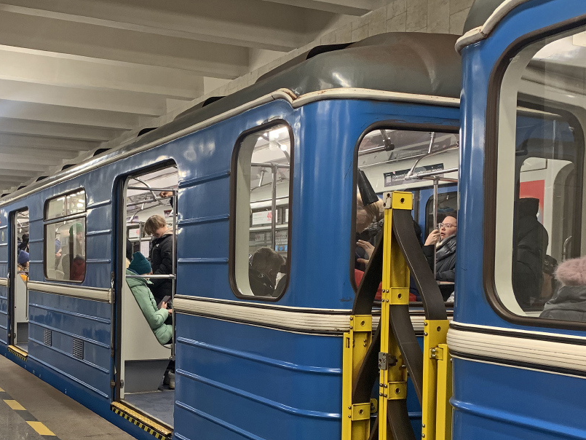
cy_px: 302
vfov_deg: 34.0
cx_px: 174
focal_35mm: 42
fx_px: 711
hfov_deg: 43.8
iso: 125
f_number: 1.8
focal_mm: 4.25
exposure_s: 1/50
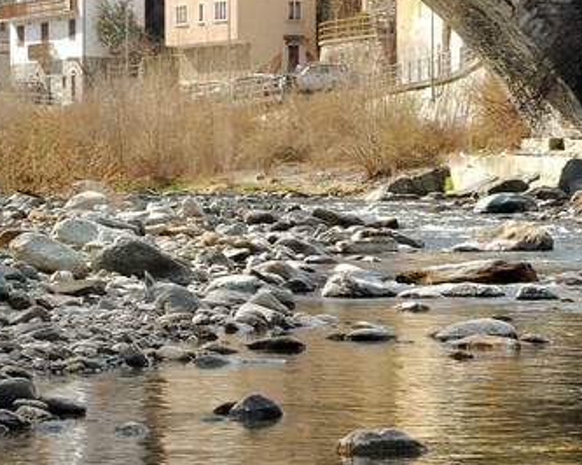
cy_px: 123
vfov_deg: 8.8
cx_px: 395
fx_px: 3030
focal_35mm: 176
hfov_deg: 11.0
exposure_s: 1/10
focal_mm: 52
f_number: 18
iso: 100
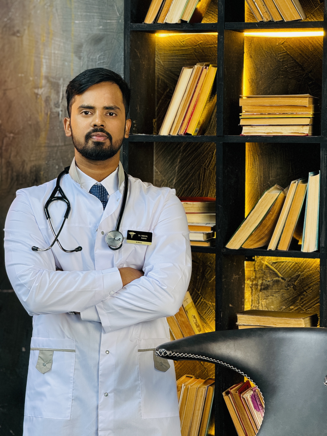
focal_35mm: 120
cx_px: 164
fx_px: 1511
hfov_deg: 12.3
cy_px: 218
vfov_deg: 16.4
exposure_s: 1/100
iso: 200
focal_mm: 15.66
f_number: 2.8
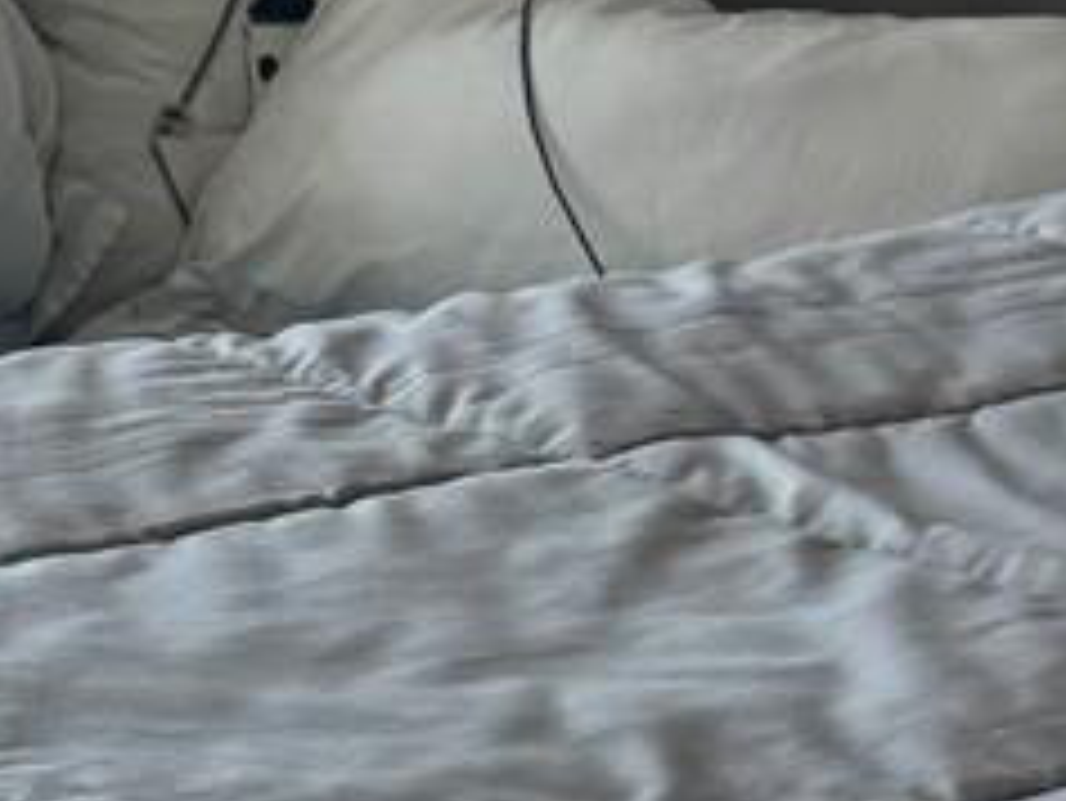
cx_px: -1480
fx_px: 4991
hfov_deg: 10.5
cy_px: 369
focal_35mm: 162
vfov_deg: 9.2
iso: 64
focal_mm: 6.76
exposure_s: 1/185
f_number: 1.78
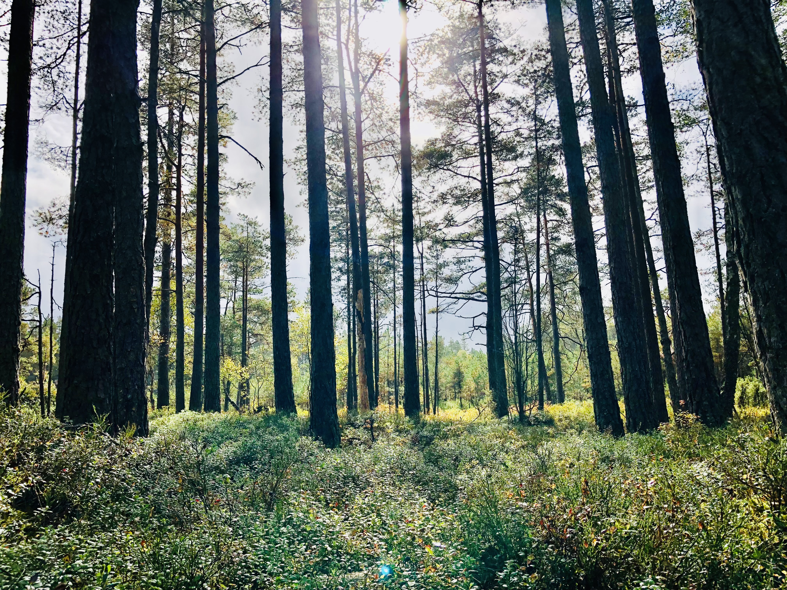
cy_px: 295
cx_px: 394
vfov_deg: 49.7
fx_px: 637
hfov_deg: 63.4
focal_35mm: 28
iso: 20
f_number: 1.8
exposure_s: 1/2404
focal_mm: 3.99
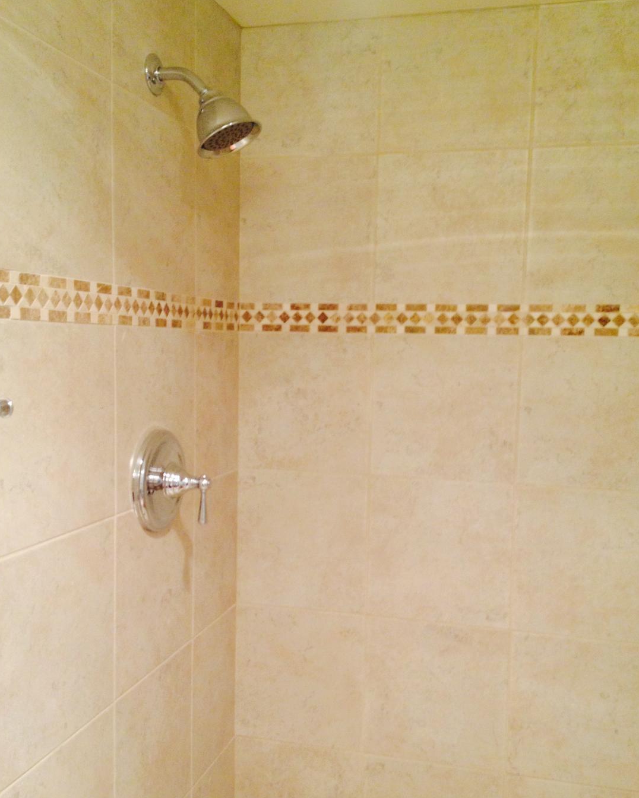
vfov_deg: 46.8
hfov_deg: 38.2
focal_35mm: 39
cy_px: 424
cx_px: 337
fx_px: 922
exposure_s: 1/20
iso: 100
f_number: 2.4
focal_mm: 4.28
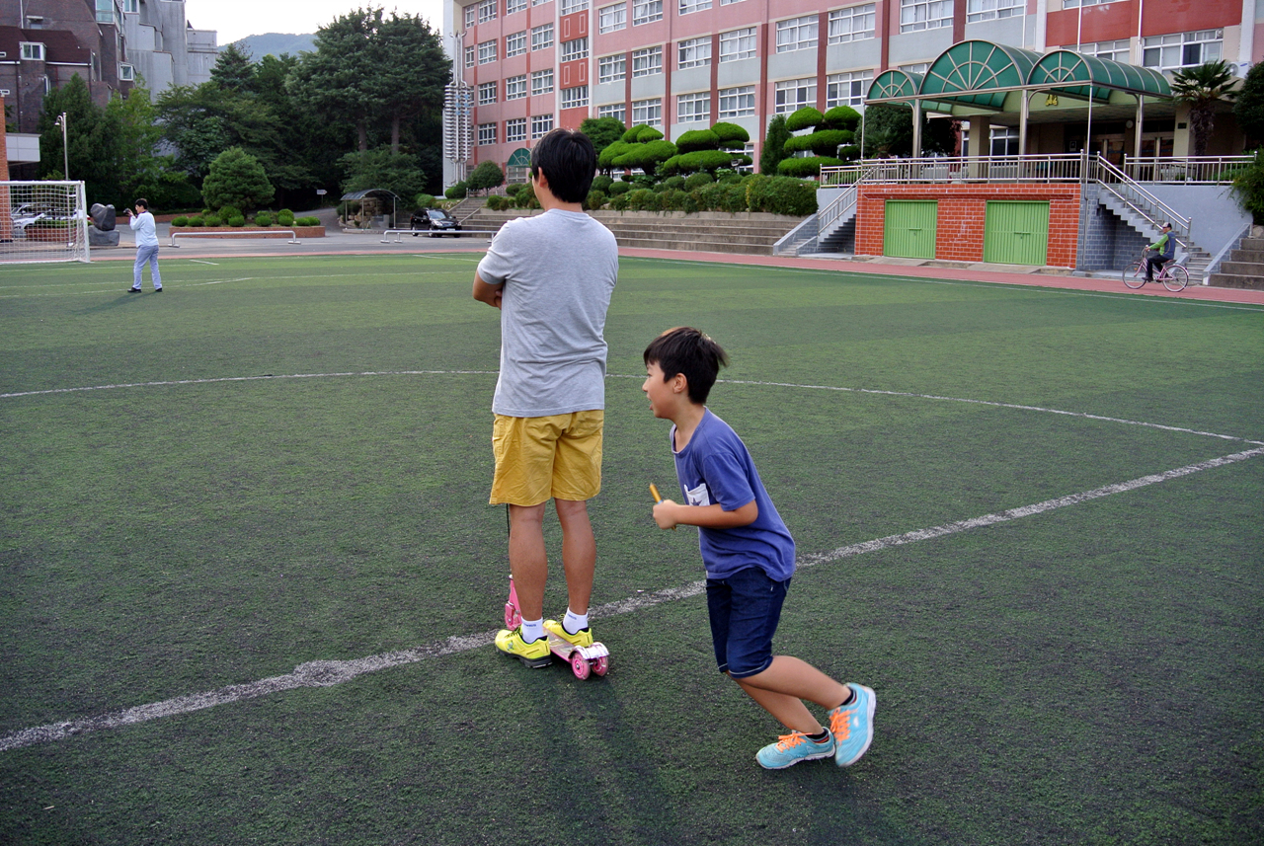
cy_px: 423
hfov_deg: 63.6
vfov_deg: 45.1
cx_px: 632
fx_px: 1019
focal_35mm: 29
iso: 140
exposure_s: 1/250
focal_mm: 11
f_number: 4
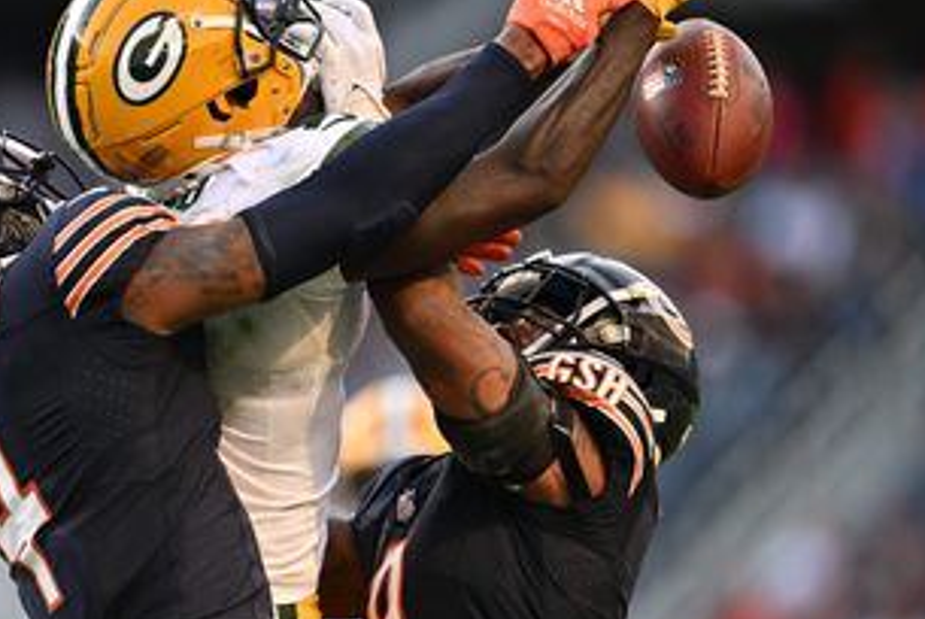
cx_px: 349
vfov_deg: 2.6
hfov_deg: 3.9
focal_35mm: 524
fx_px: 13476
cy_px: 287
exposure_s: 1/3200
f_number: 2.8
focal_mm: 400
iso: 1000
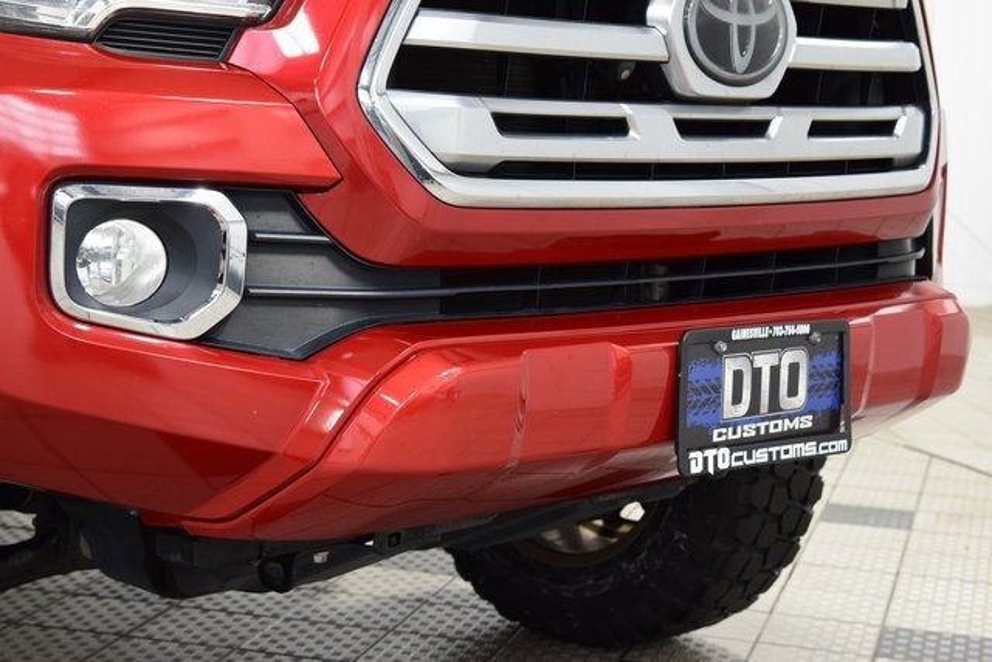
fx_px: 1984
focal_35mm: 72
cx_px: 496
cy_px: 331
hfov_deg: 28.1
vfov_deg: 18.9
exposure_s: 1/15
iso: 800
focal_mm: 48
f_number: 6.3
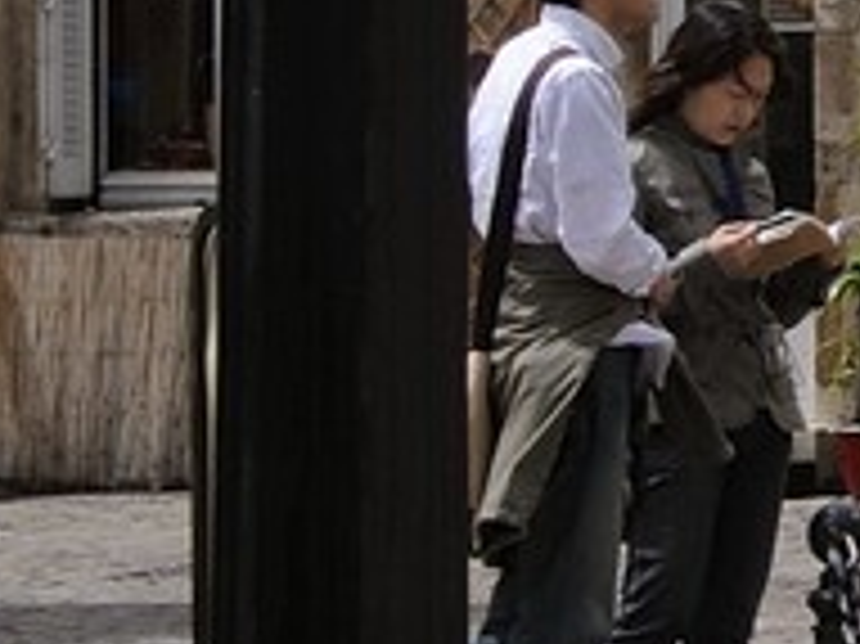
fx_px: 8392
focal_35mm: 338
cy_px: -212
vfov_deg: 4.4
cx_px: 3206
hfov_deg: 5.3
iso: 200
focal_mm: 42
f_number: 13
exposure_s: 1/160
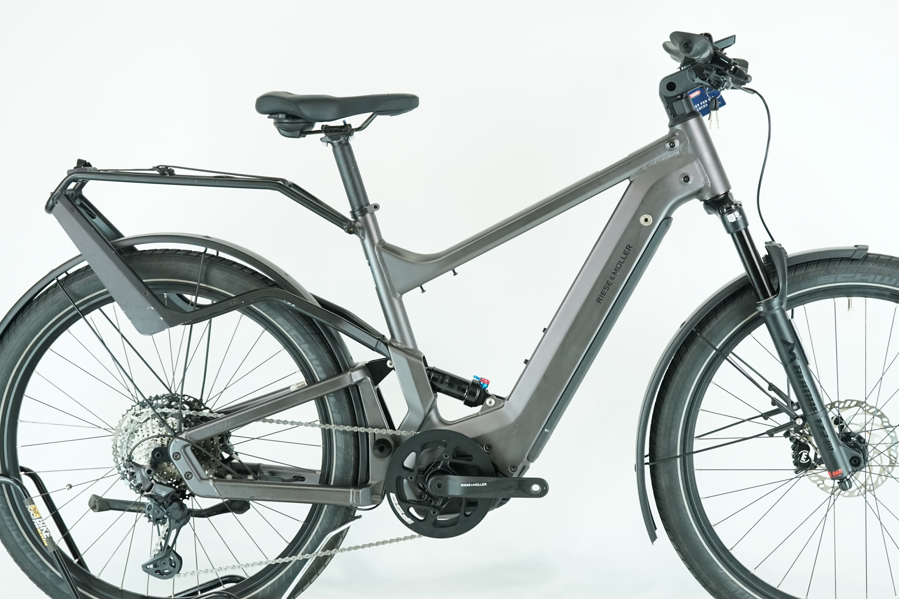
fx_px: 1923
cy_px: 311
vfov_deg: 17.7
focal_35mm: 77
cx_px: 519
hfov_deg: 26.3
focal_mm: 62
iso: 2000
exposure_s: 1/200
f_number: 5.6
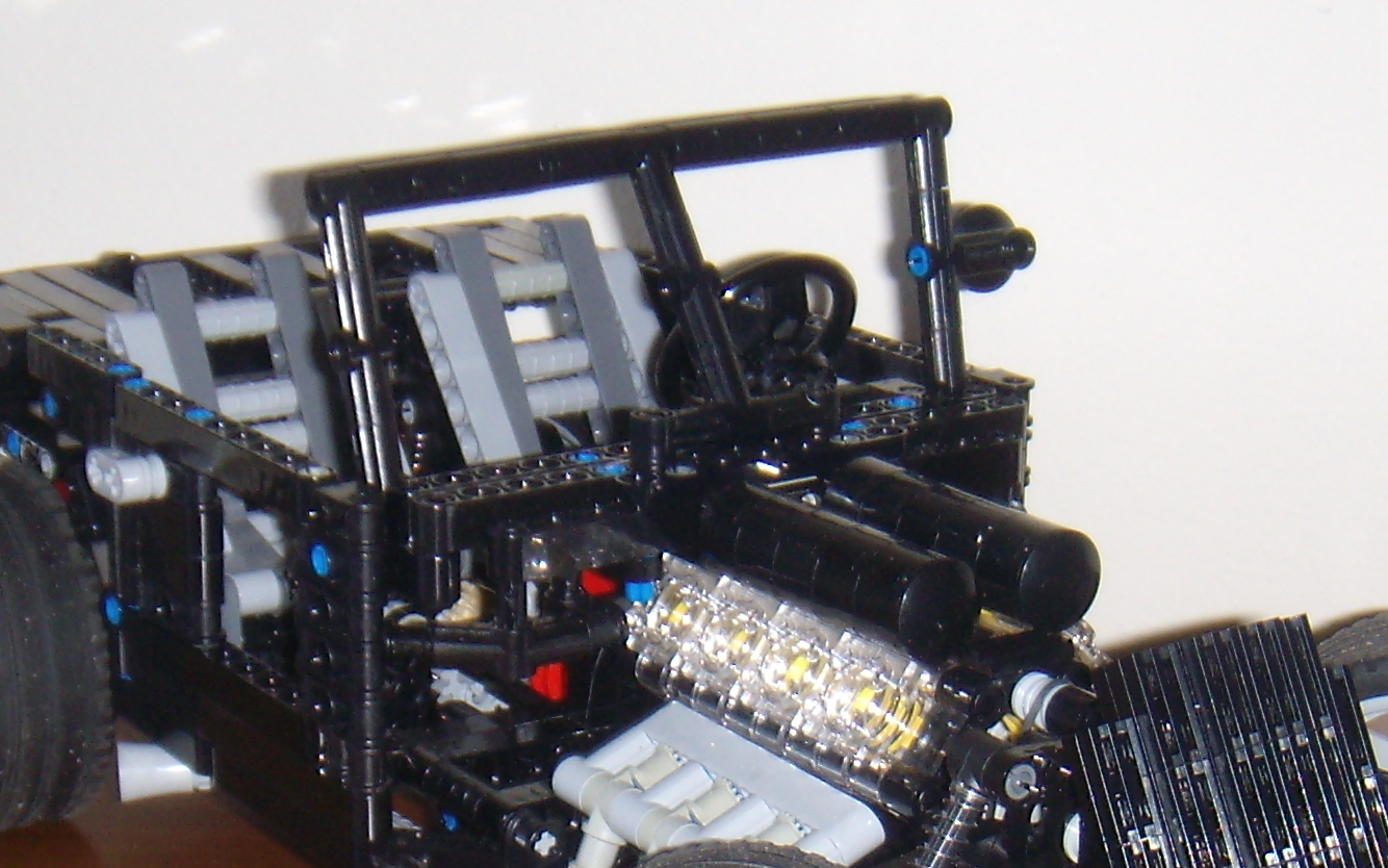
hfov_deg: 24.3
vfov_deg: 15.2
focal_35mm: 85
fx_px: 3216
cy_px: 742
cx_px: 612
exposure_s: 1/60.2
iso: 64
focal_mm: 6.4
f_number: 3.5
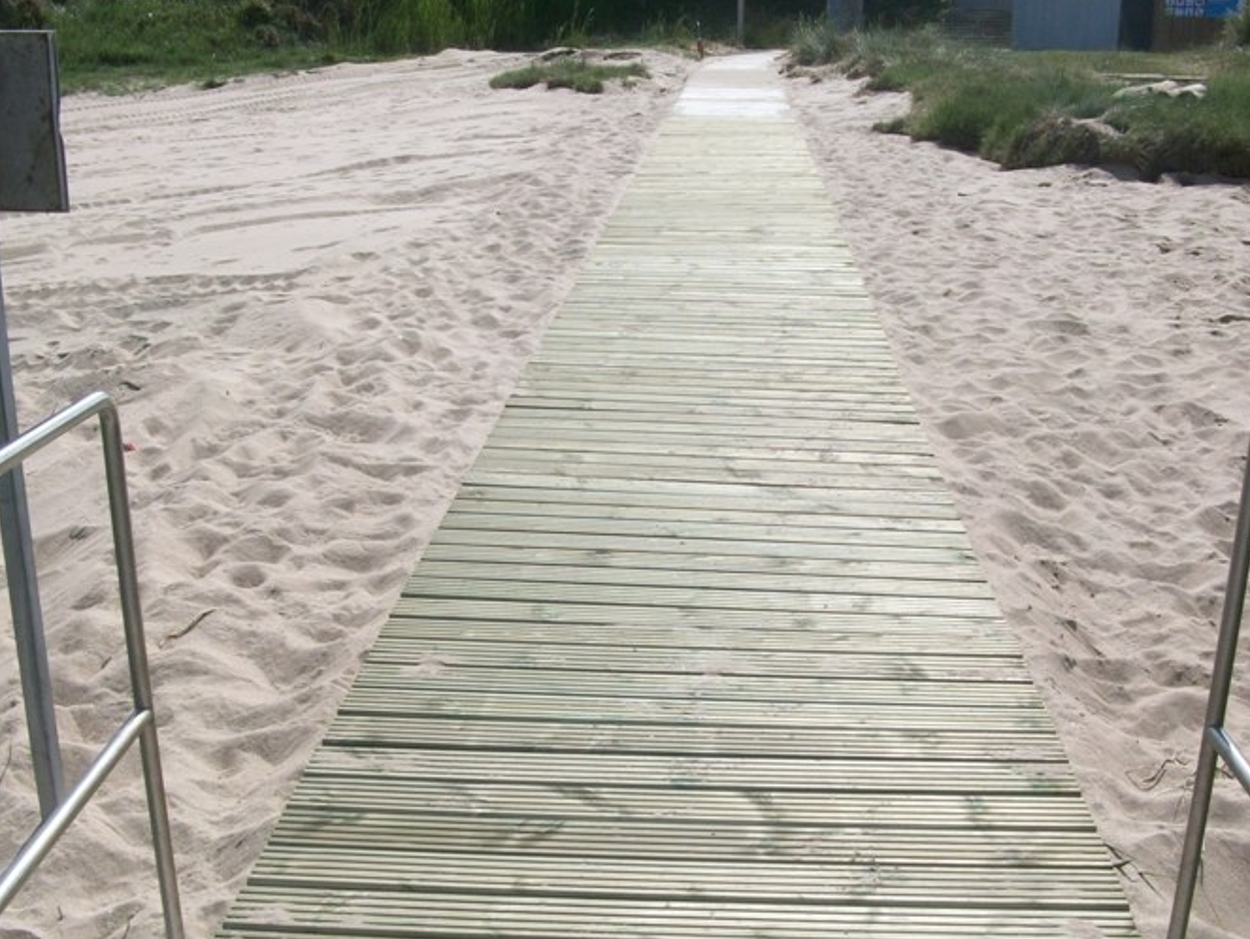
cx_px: 641
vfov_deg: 35.2
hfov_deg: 45.7
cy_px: 481
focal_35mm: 41
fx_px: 1481
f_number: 5.5
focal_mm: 5.7
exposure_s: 1/440
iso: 64
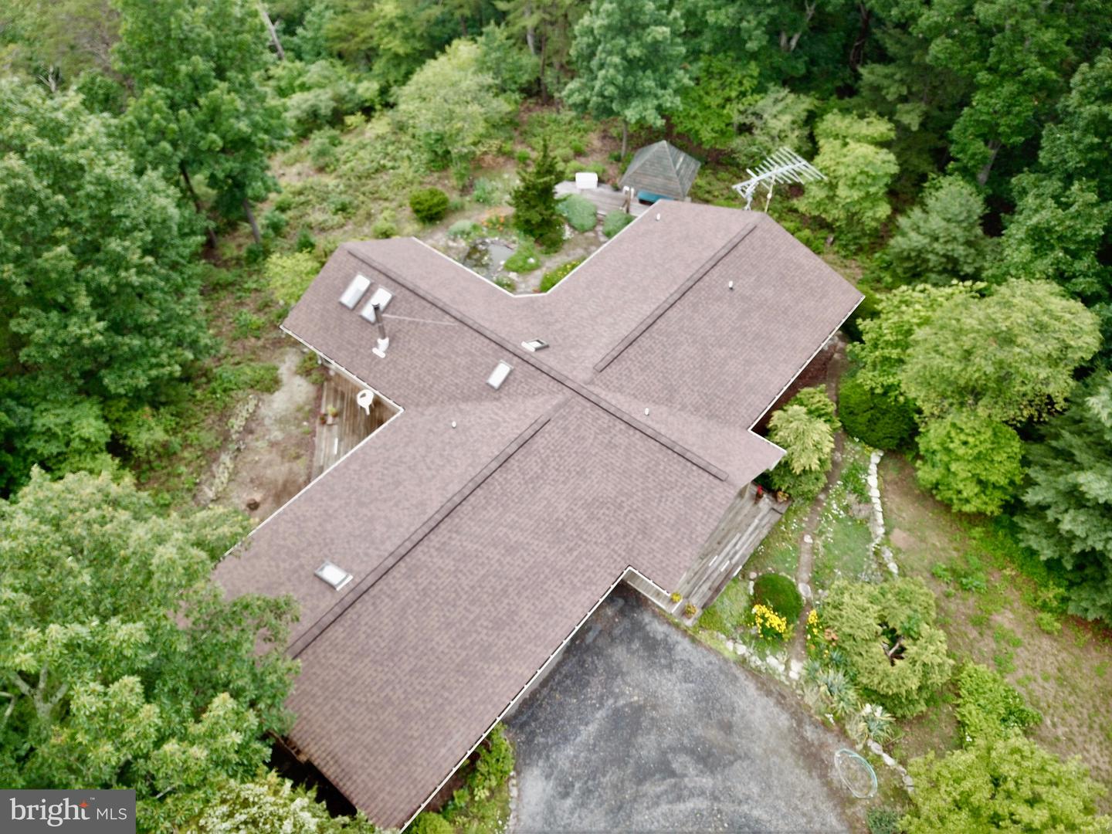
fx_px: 835
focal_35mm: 26
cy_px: 417
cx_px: 556
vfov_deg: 53.1
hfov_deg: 67.3
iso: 100
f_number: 2.2
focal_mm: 4.7
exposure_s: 1/100
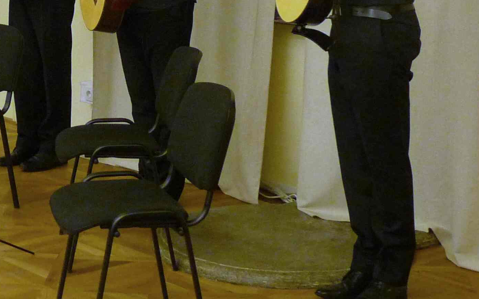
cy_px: -13
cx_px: 94
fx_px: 1240
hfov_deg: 21.6
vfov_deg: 13.5
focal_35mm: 95
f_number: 3
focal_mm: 6.2
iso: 400
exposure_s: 1/50
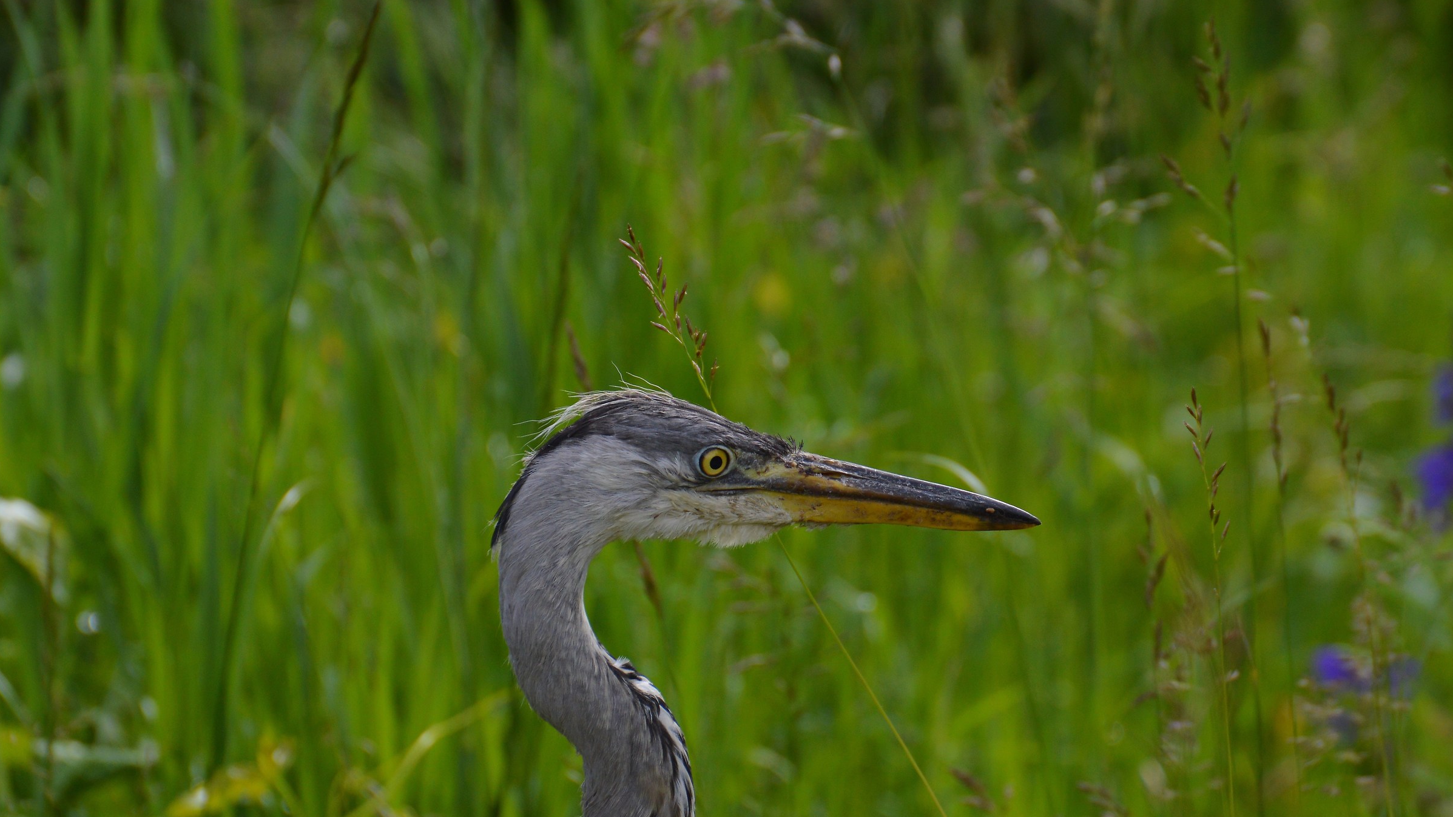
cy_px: 479
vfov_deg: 2.6
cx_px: 726
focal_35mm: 472
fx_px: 18184
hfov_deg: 4.6
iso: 400
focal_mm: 300
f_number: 7.1
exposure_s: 1/500
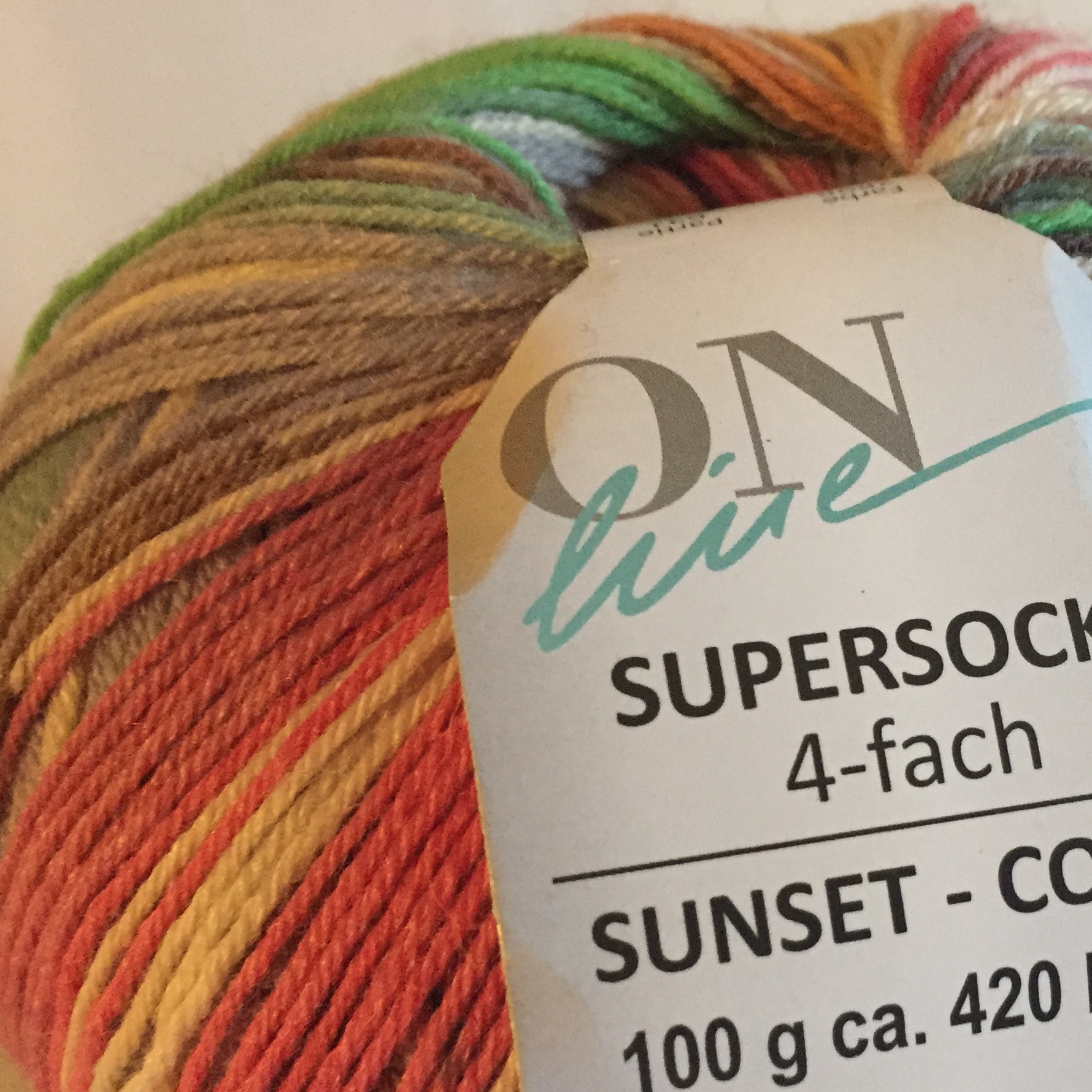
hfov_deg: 35.6
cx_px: 757
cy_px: 731
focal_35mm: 47
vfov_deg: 35.7
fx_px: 1677
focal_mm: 4.15
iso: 250
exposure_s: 1/17
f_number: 2.2
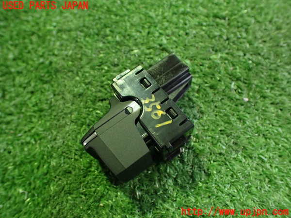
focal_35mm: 30
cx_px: 146
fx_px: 252
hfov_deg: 60.0
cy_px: 109
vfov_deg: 46.8
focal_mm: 5.4
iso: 800
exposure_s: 1/40
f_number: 2.3
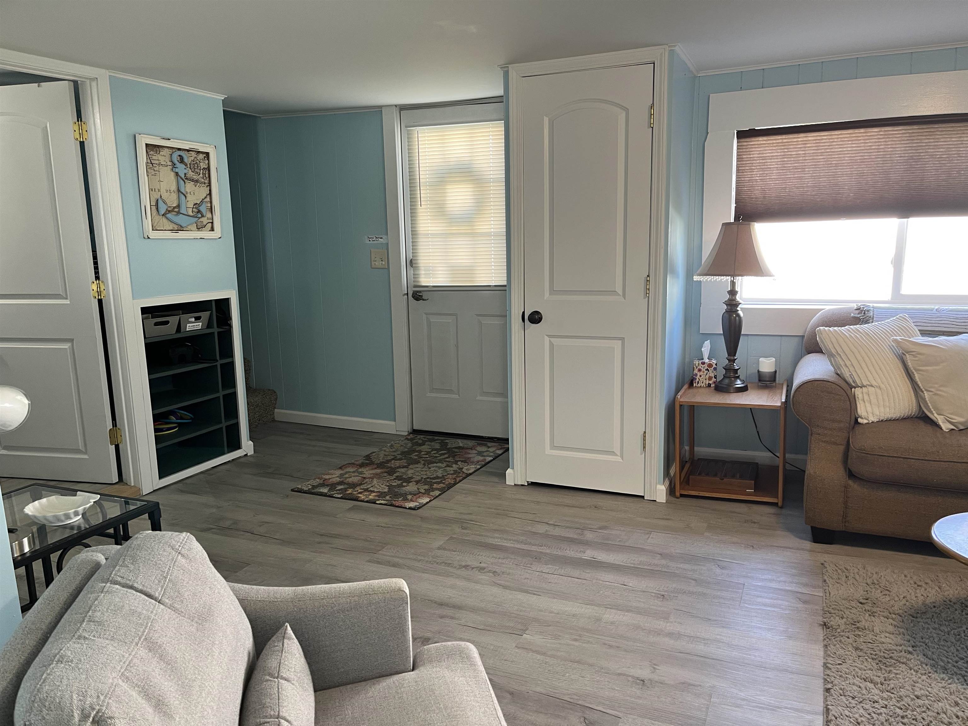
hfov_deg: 67.3
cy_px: 363
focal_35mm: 26
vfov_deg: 53.1
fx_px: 727
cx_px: 484
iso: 100
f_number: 1.6
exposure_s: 1/60
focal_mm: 5.1
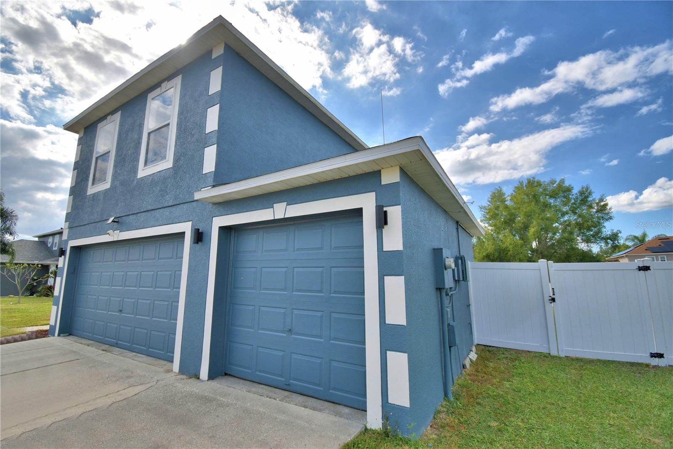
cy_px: 224
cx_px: 336
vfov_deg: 77.3
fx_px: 280
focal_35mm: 15
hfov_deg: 100.4
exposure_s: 1/1000
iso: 100
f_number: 4.5
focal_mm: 10
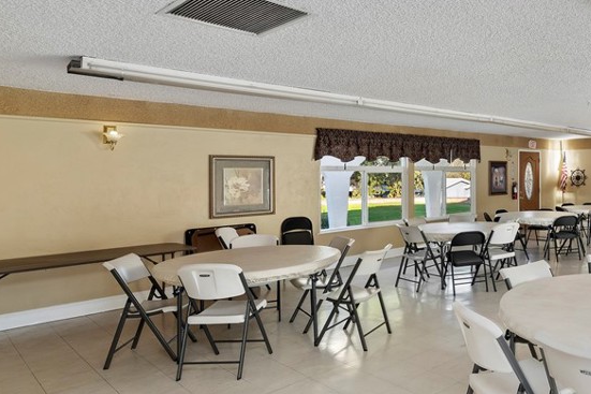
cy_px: 177
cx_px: 492
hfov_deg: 62.1
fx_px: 427
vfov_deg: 49.4
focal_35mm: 26
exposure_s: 1/100
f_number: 5
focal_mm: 14
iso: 800
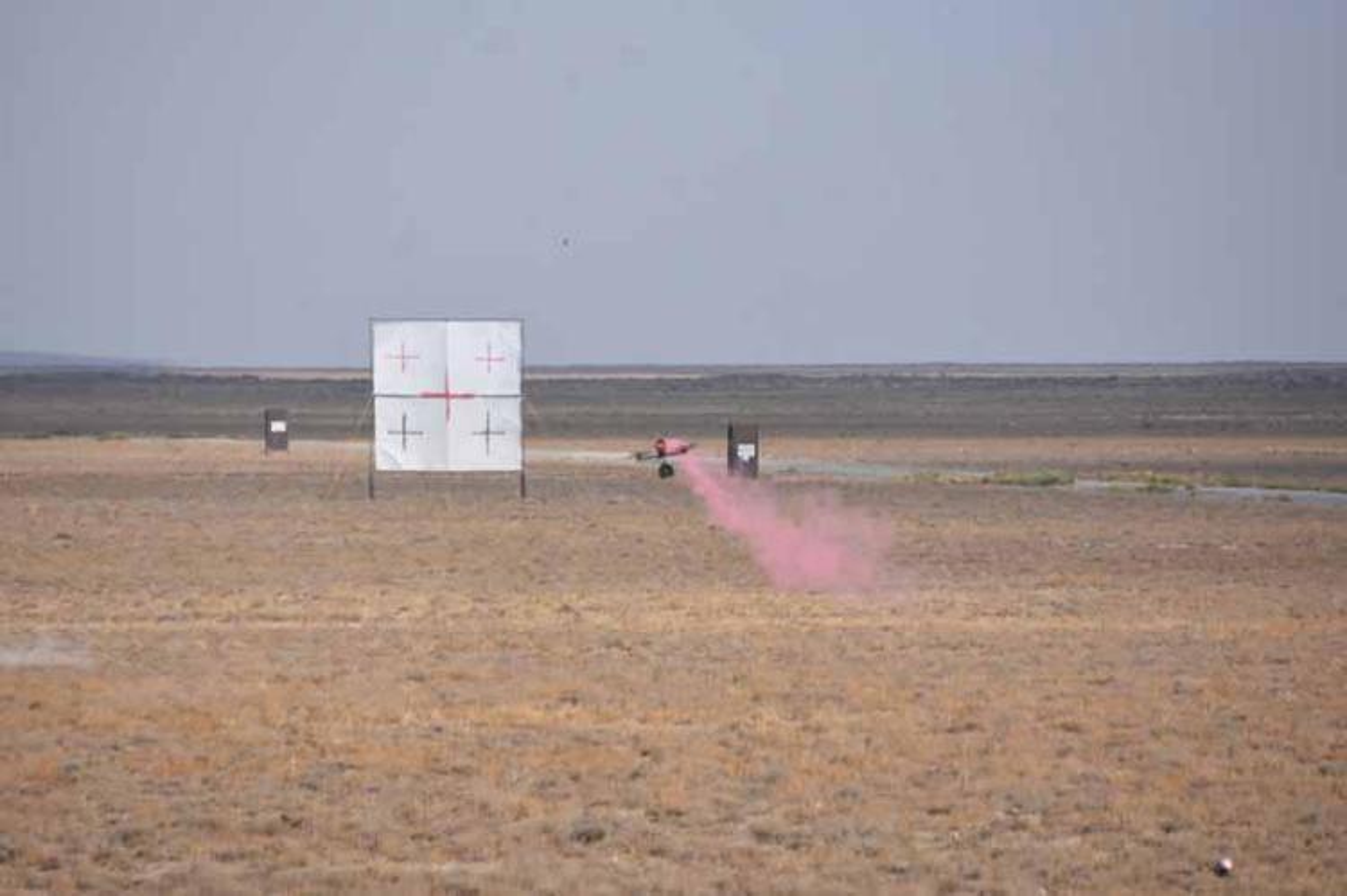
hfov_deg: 4.6
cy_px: 448
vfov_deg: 3.1
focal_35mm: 450
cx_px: 674
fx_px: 16826
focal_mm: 300
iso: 800
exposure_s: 1/3200
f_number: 5.6
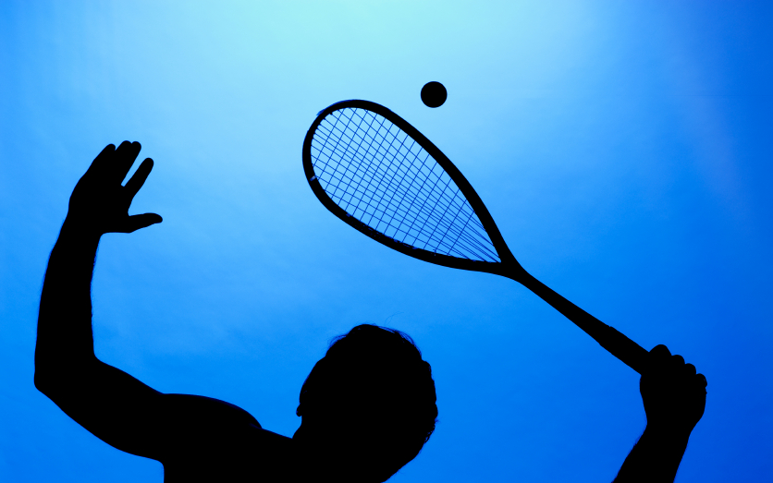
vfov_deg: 14.1
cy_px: 253
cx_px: 388
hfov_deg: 22.3
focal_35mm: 93
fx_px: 1960
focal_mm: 60
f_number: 18
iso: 100
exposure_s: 1/160
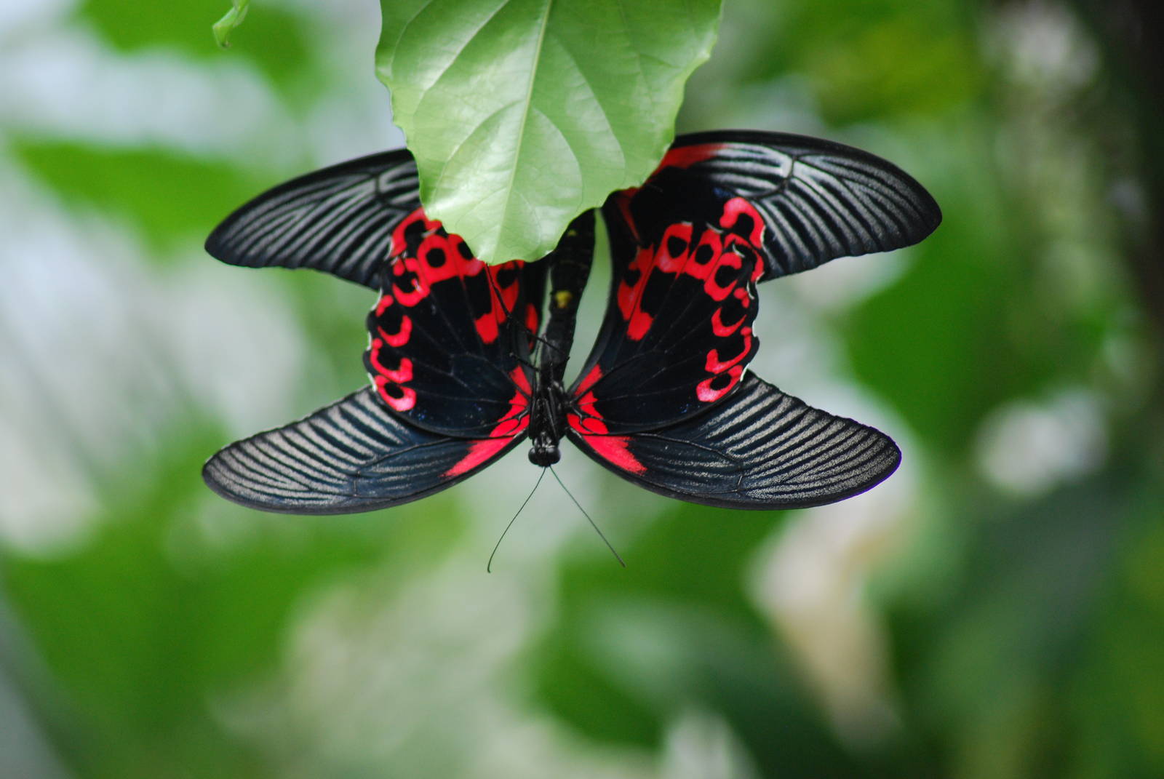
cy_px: 390
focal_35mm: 292
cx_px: 582
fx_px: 9469
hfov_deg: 7.0
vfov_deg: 4.7
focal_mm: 195
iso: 560
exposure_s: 1/500
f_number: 4.8
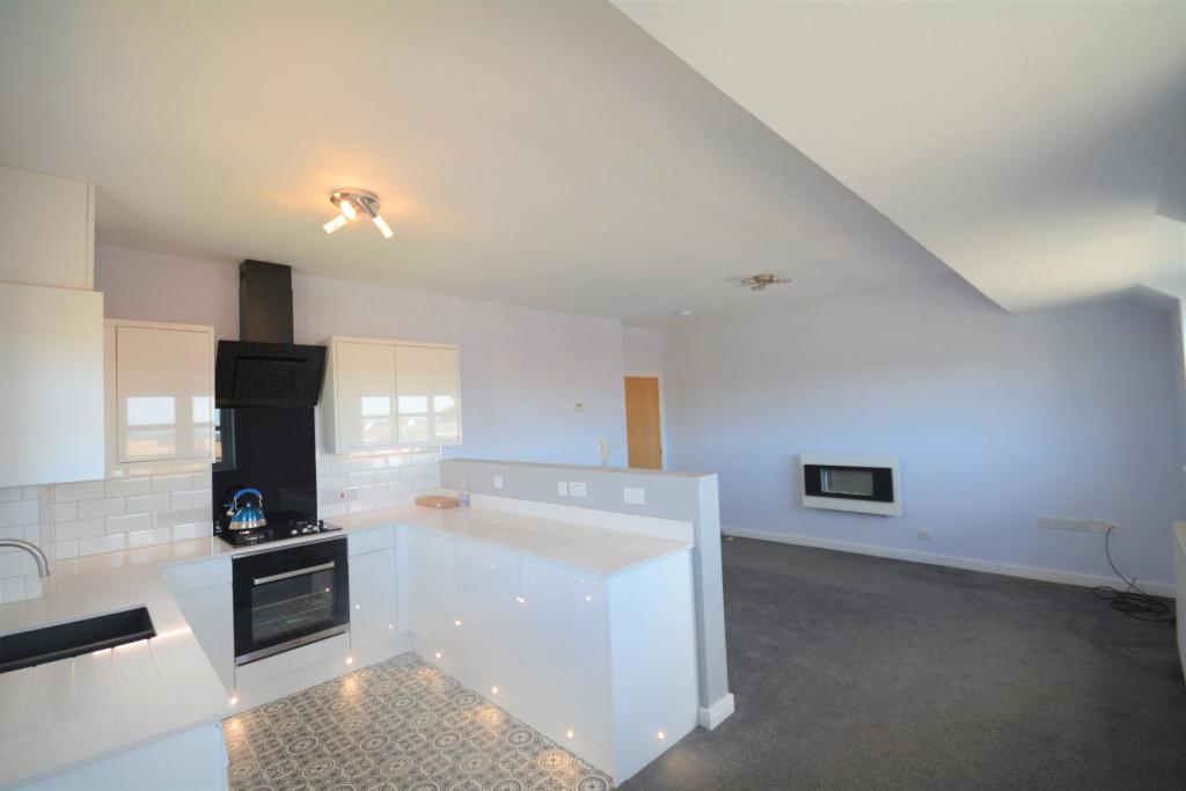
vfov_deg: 77.3
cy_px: 396
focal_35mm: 15
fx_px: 494
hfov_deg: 100.4
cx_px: 593
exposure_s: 1/100
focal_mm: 10
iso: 400
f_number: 5
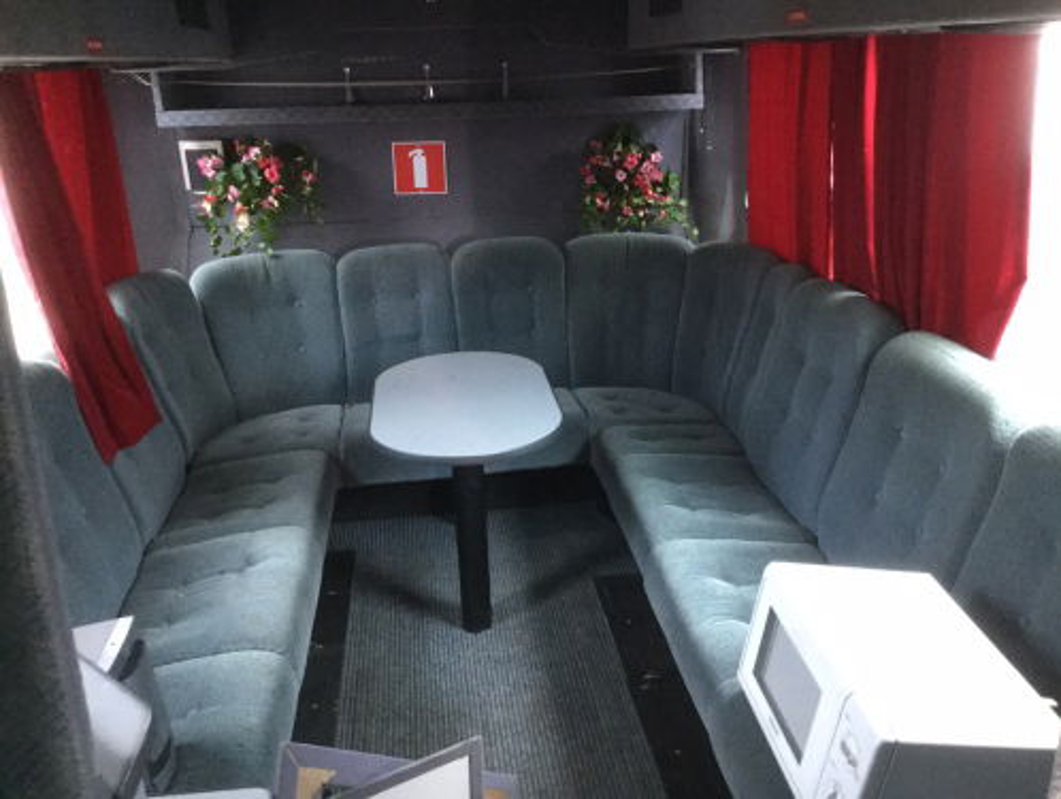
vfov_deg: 45.5
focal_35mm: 31
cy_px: 400
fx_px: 952
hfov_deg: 58.3
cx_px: 530
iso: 200
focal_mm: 3.3
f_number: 2.4
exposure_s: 1/25
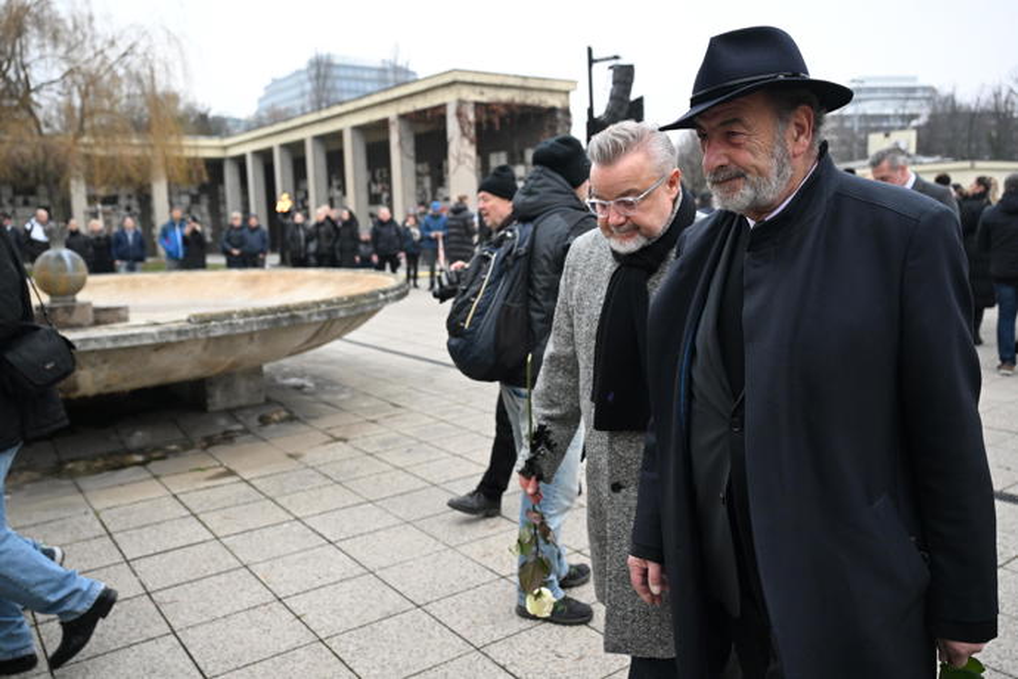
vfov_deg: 44.3
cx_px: 509
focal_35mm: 30
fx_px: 834
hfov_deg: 62.8
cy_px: 340
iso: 3200
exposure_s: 1/1000
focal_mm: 29.5
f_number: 4
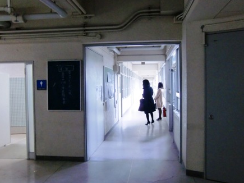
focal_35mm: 35
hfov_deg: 52.6
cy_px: 89
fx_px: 247
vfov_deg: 40.7
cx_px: 123
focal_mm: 6.1
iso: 400
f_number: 3.6
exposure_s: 1/50
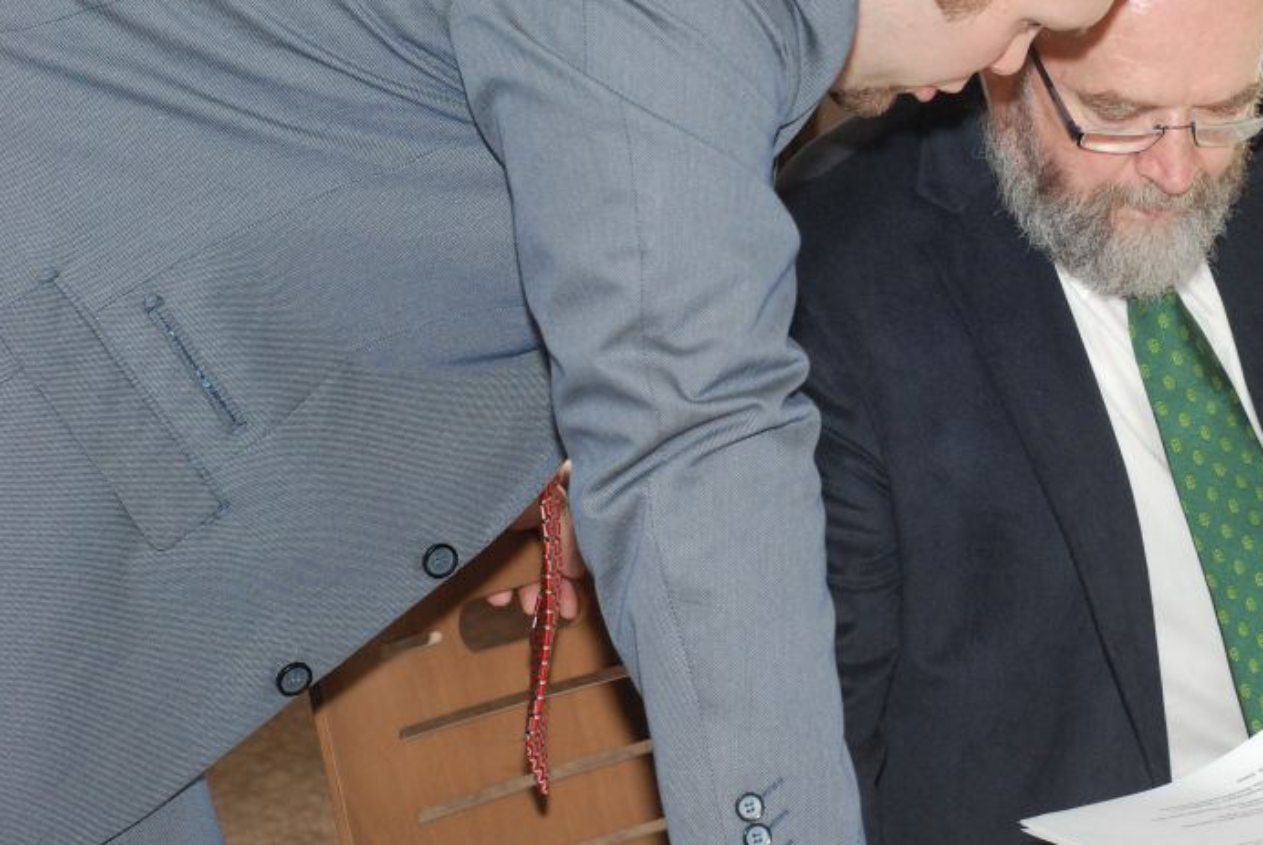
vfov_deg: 12.4
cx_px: 933
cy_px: 291
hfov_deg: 18.3
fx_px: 3898
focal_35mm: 111
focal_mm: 50
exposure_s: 1/60
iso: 800
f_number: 7.1
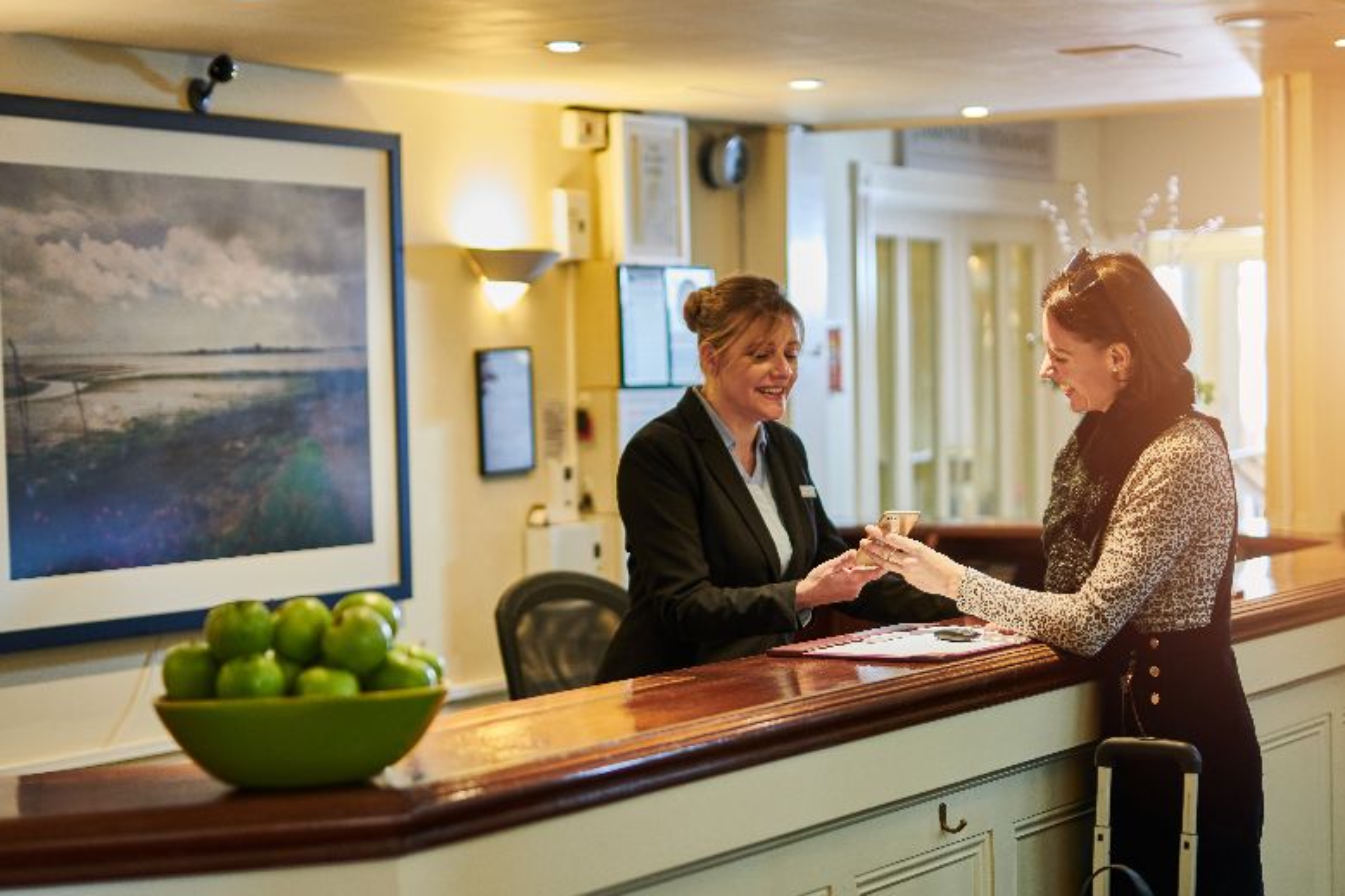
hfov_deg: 26.3
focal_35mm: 77
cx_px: 732
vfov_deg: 17.7
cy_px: 566
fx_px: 2876
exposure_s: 1/80
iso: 500
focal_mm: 50
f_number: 1.4
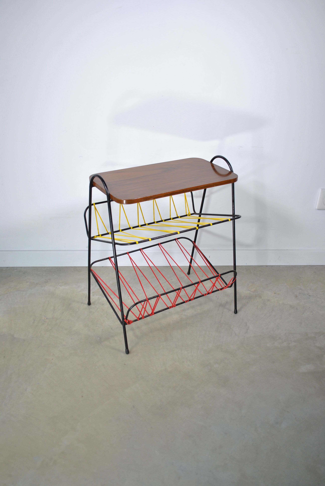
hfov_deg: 40.1
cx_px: 162
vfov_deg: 57.2
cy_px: 243
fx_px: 446
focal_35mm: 33
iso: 200
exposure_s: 1/80
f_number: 4
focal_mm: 22
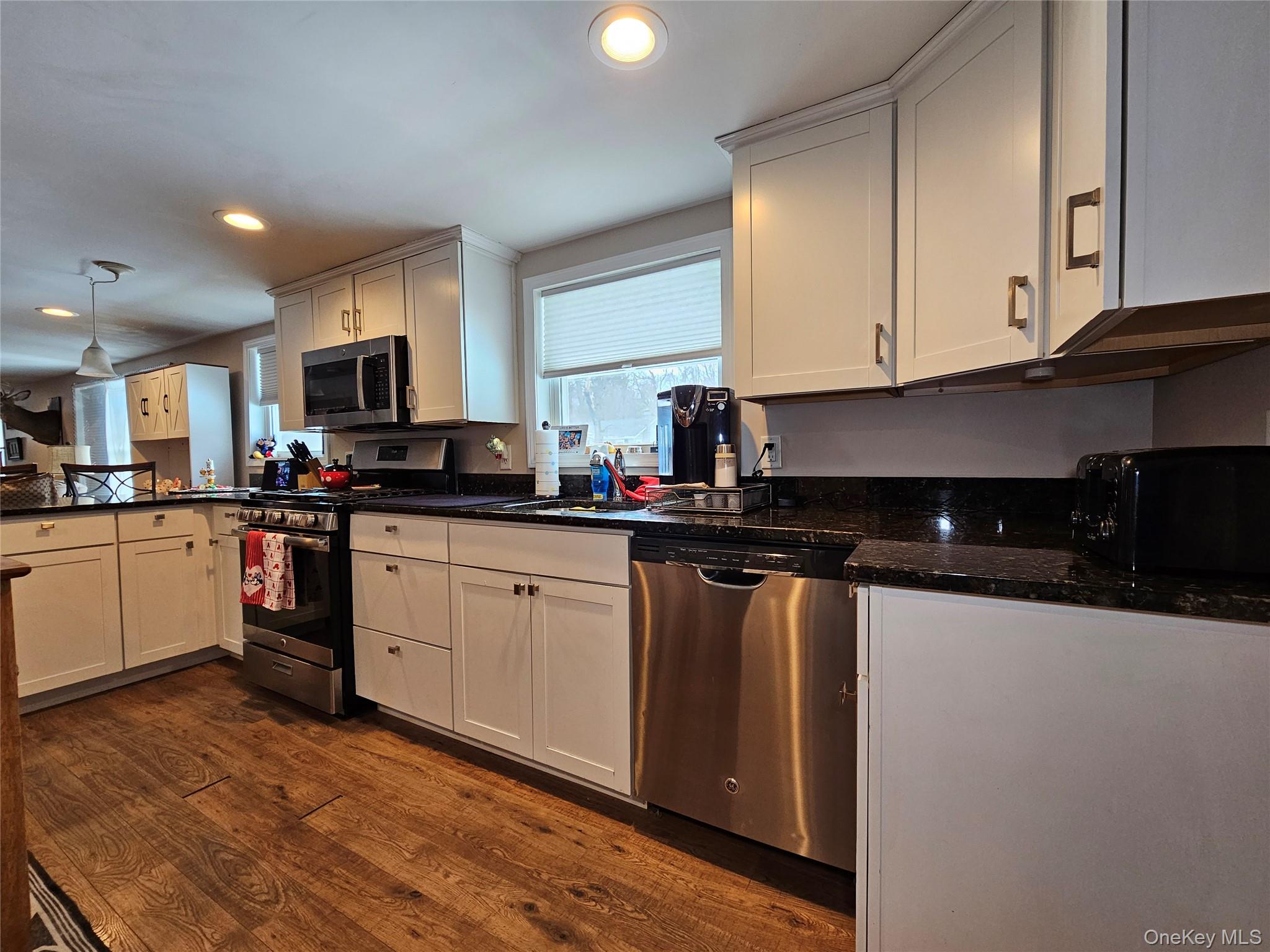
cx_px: 635
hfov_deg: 106.2
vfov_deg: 89.9
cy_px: 476
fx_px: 477
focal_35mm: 13
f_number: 2.2
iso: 160
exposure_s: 1/60
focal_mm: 2.2
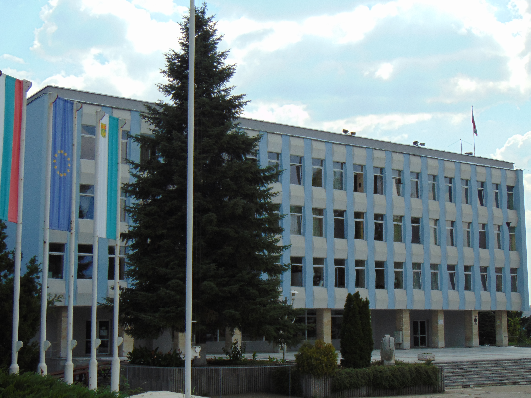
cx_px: 256
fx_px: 844
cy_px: 210
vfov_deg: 26.6
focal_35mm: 55
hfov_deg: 34.9
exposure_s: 1/1000
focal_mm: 9
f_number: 3.5
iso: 80
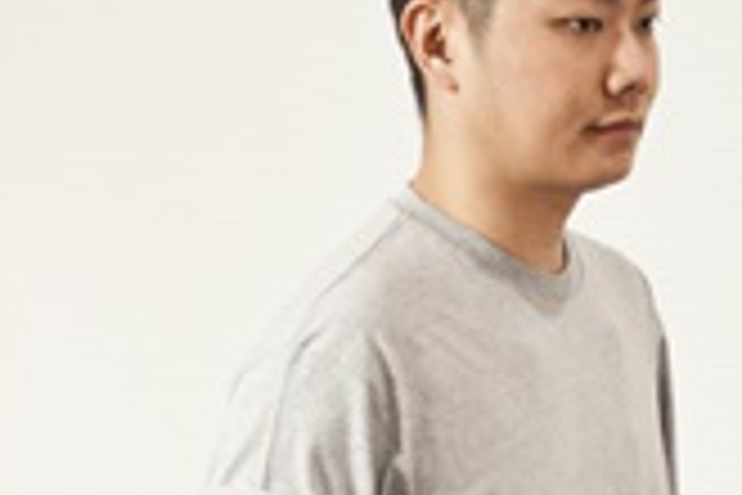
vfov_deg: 12.8
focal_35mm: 97
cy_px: 886
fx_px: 1999
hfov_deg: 20.8
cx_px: 603
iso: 800
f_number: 2.8
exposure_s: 1/60
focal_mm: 20
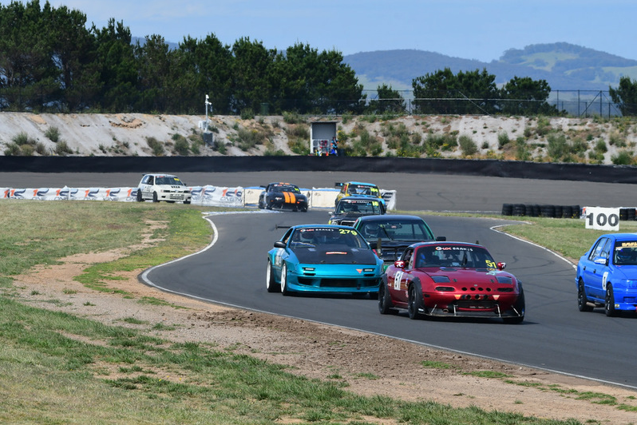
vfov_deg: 4.6
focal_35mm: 301
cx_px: 318
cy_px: 212
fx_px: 5326
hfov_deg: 6.8
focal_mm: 200
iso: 400
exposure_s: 1/640
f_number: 11
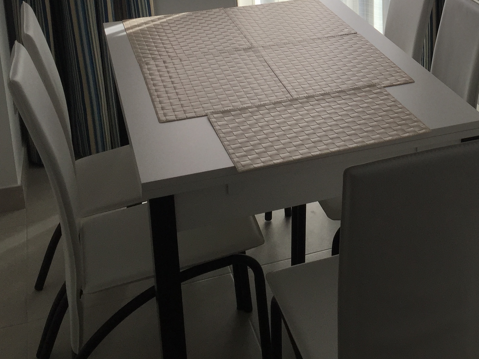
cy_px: -9
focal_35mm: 60
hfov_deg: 30.9
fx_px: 830
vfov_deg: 23.3
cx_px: 419
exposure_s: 1/206
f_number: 2.2
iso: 32
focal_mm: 4.15
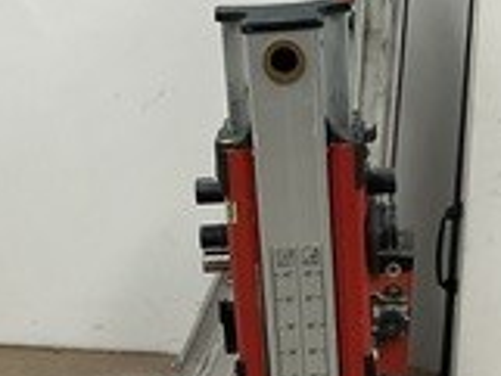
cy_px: 566
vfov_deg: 12.3
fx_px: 1666
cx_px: 324
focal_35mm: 115
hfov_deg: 17.1
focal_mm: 3
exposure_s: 1/60
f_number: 1.8
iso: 100
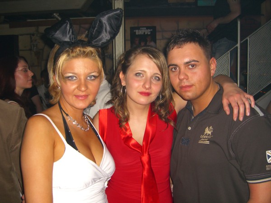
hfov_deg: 49.0
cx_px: 136
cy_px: 102
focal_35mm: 38
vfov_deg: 37.7
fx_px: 297
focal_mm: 7.9
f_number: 2.8
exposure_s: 1/60
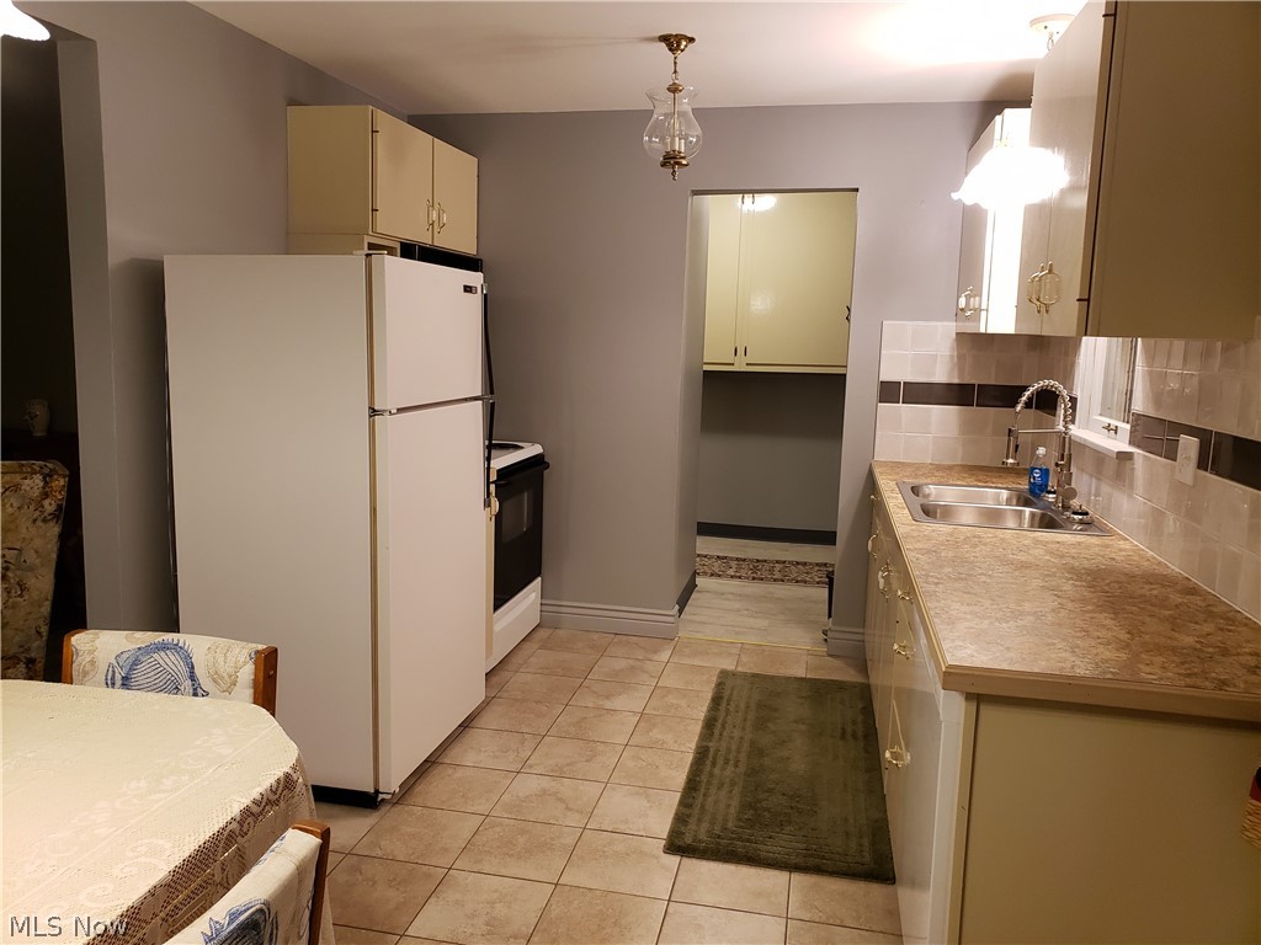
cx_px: 630
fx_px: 947
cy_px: 472
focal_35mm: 26
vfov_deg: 53.1
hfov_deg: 67.3
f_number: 2.4
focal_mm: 4.3
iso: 320
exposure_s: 1/60
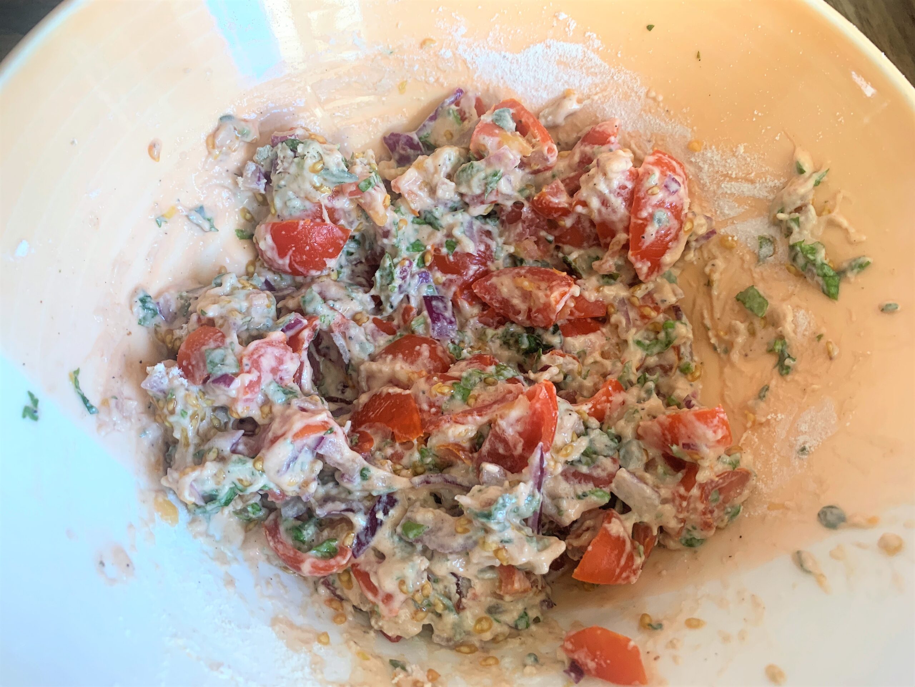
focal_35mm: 26
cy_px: 344
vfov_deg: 53.1
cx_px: 458
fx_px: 687
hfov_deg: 67.3
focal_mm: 4.25
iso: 100
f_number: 1.8
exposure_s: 1/64
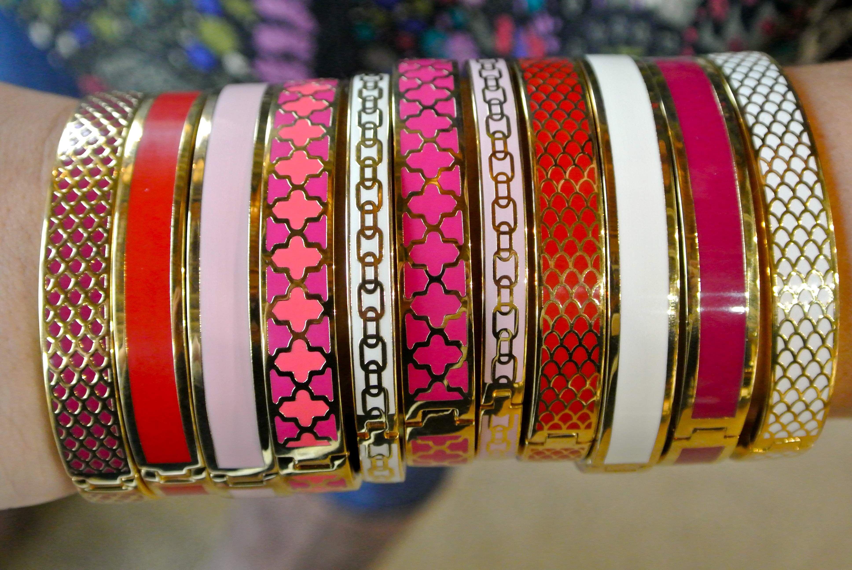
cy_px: 285
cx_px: 426
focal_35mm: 56
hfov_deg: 35.6
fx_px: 1327
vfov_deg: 24.3
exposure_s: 1/60
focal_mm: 21.1
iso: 2000
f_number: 5
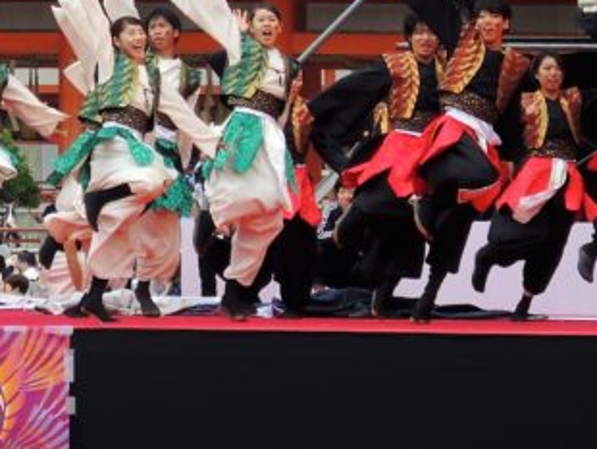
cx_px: -114
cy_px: -270
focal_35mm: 386
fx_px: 6662
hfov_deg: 5.1
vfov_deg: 3.8
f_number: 3.5
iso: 80
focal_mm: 25
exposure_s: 1/320
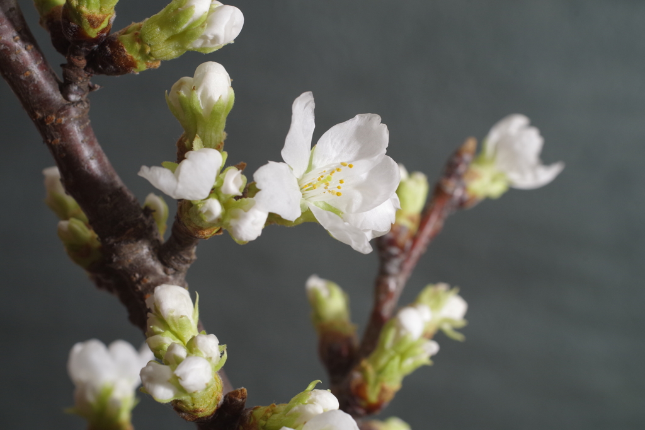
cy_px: 215
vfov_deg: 18.2
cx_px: 322
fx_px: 1343
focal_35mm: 75
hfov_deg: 27.0
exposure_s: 1/4
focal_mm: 50
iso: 400
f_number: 9
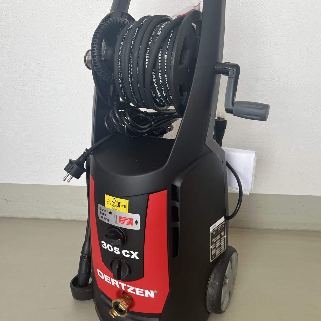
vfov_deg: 52.4
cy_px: 145
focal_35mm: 31
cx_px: 161
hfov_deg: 52.5
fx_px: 325
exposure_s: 1/122
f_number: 1.6
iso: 32
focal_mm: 5.1
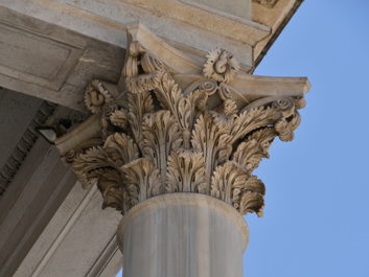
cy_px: 138
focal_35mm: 180
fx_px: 1919
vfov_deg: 8.3
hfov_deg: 11.0
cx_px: 191
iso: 100
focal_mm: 110
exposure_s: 1/640
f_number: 5.6
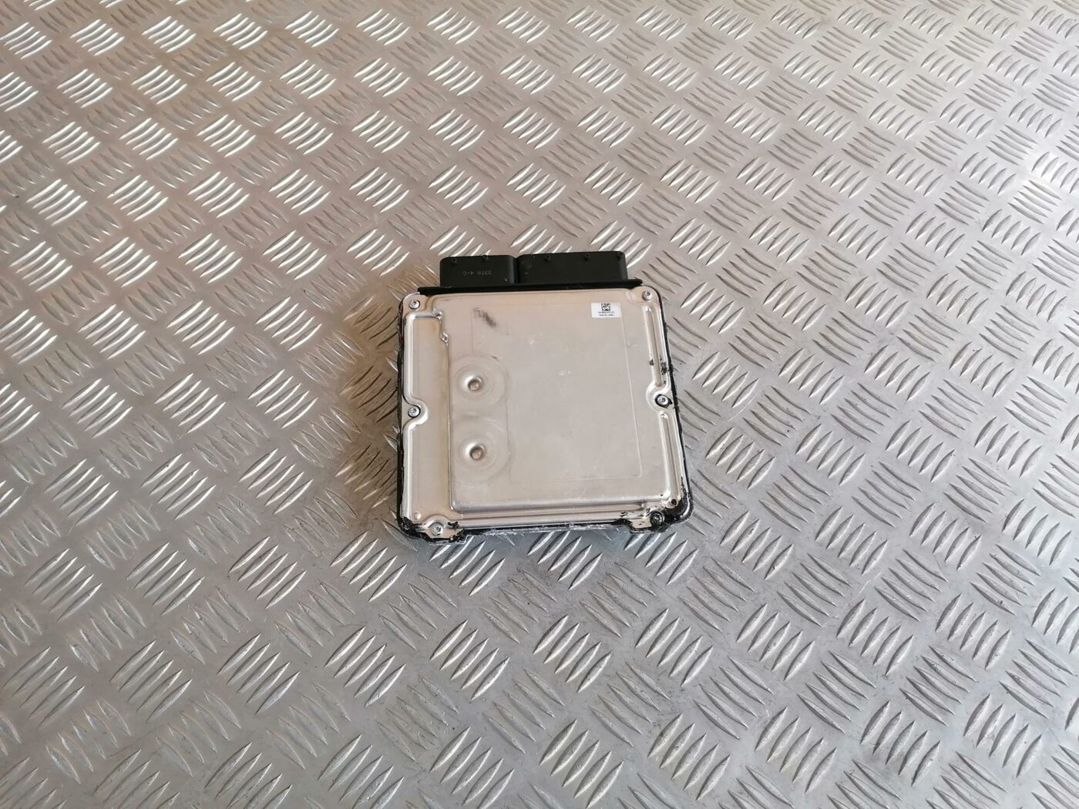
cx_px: 540
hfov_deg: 65.3
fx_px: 842
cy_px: 404
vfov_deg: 51.4
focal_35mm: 27
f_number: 1.8
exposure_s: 1/50
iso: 125
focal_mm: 4.75
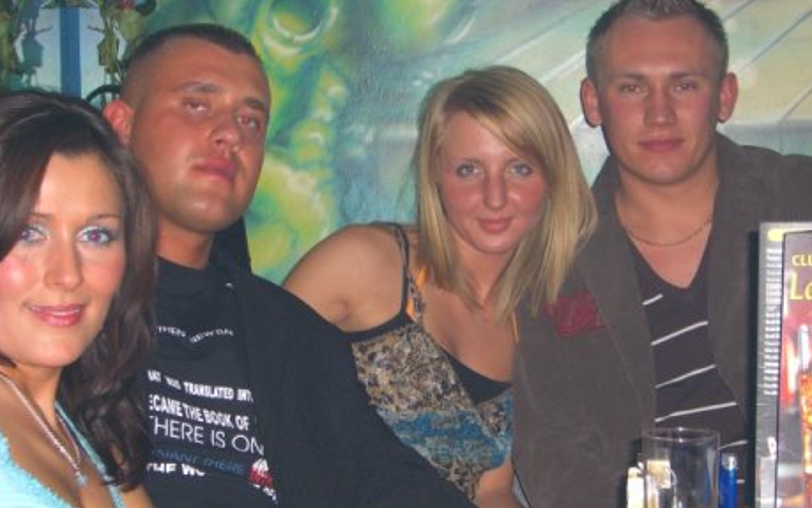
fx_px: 1748
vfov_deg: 16.5
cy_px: 299
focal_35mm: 79
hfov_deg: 26.1
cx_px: 442
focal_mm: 11.8
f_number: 3.6
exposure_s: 1/60
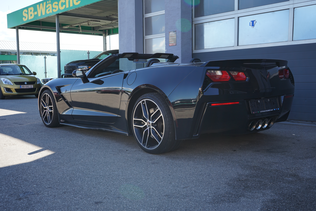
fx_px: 342
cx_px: 158
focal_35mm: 39
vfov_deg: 34.2
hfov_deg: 49.6
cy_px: 106
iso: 100
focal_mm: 39
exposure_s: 1/100
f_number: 6.3
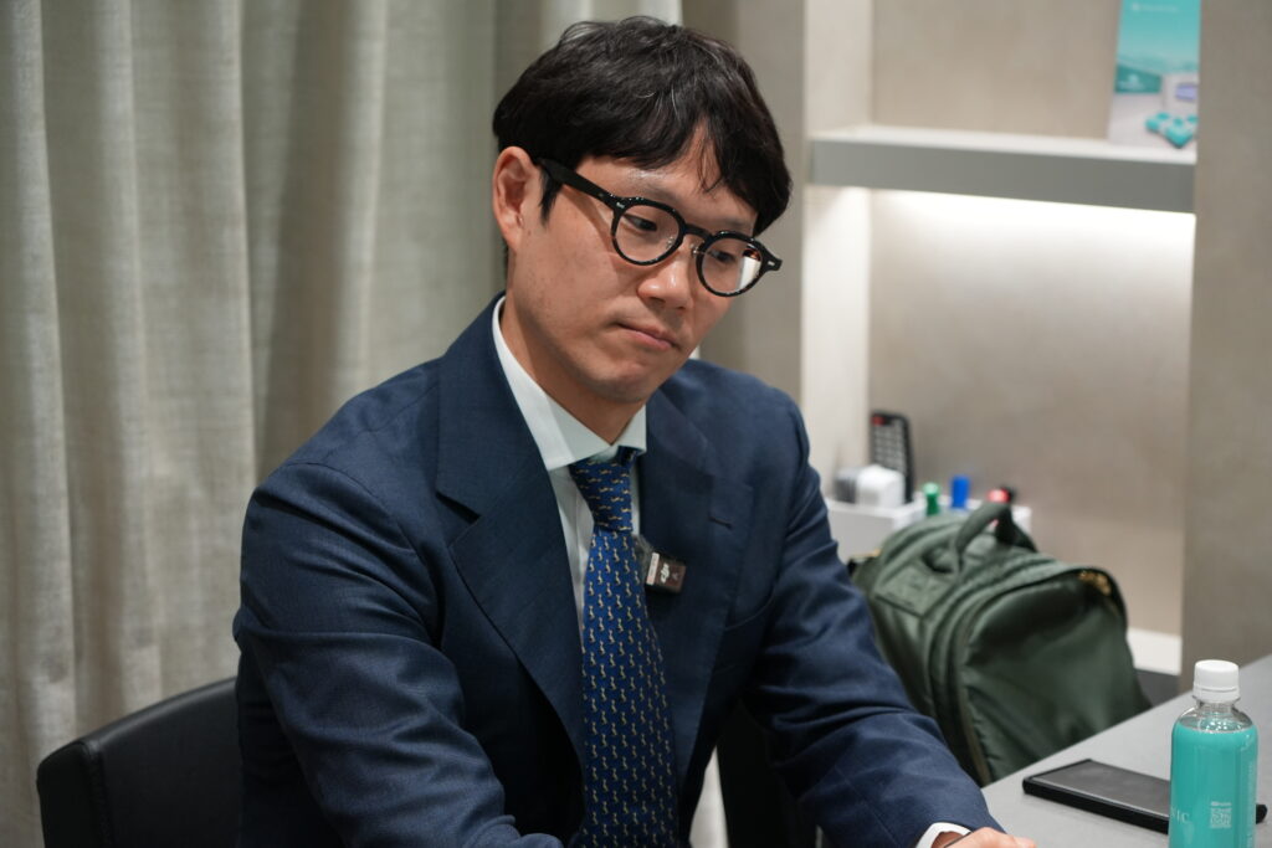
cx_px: 636
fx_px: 2915
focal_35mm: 82
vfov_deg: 16.6
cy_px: 424
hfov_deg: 24.6
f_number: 2.8
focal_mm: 55
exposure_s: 1/100
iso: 640
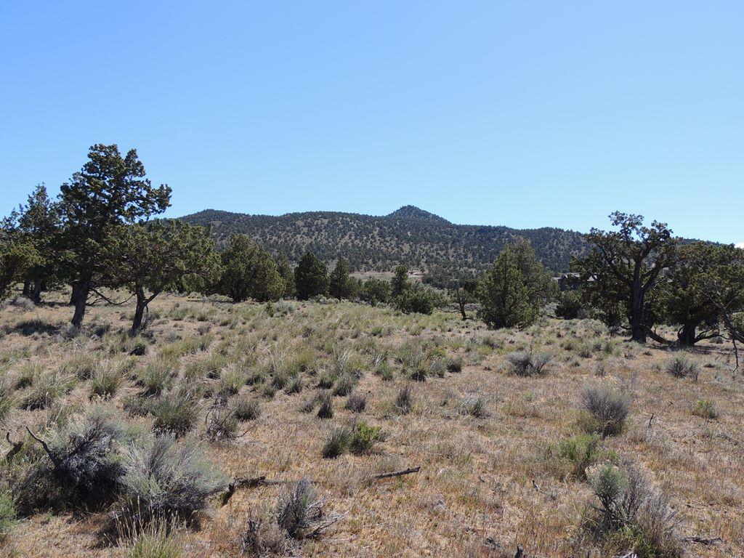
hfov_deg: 55.4
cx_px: 372
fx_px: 709
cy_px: 279
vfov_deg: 42.9
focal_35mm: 33
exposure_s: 1/1000
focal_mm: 5.8
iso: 100
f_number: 3.2
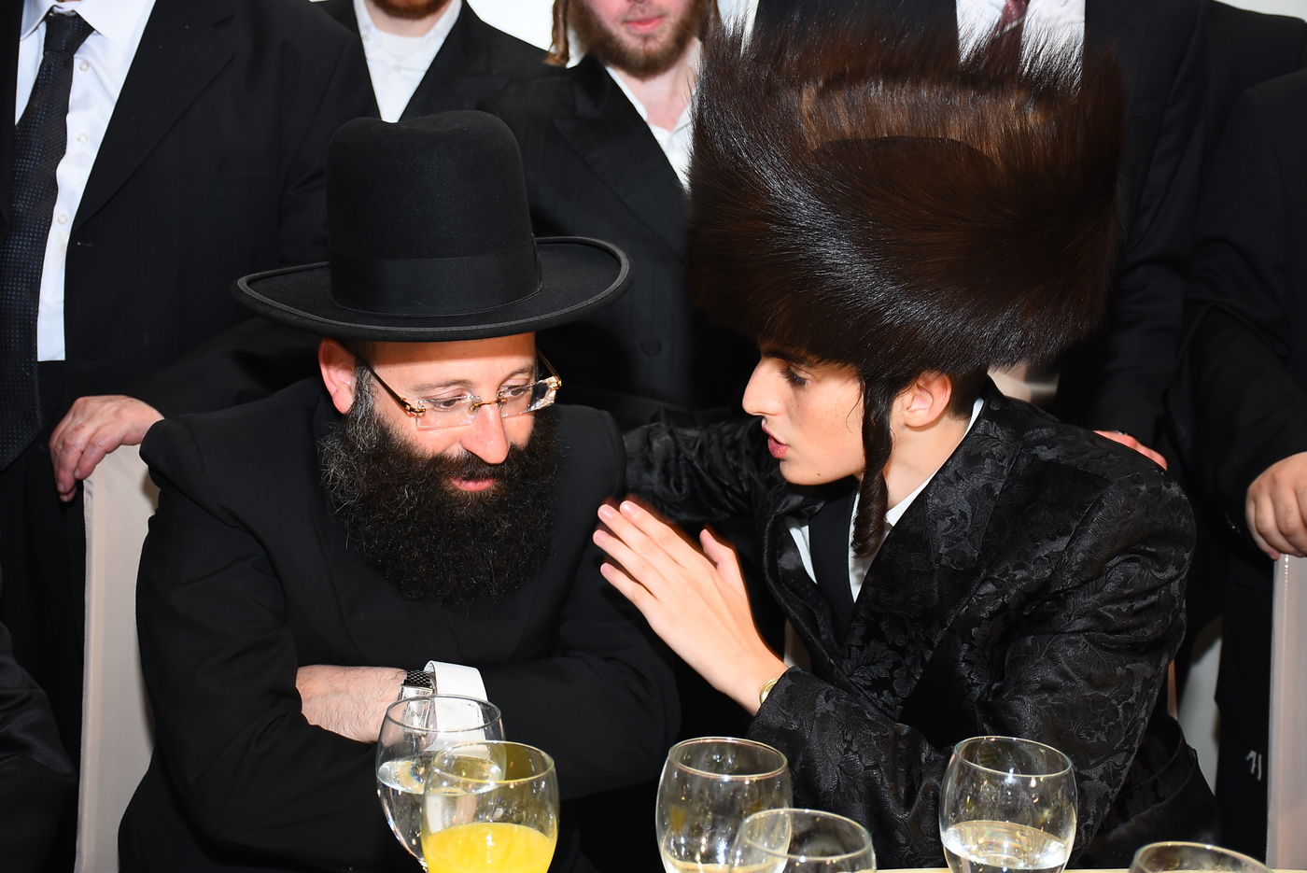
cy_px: 436
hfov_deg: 37.8
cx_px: 654
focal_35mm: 52
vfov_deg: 25.8
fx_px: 1907
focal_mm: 35
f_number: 5
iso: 400
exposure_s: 1/60
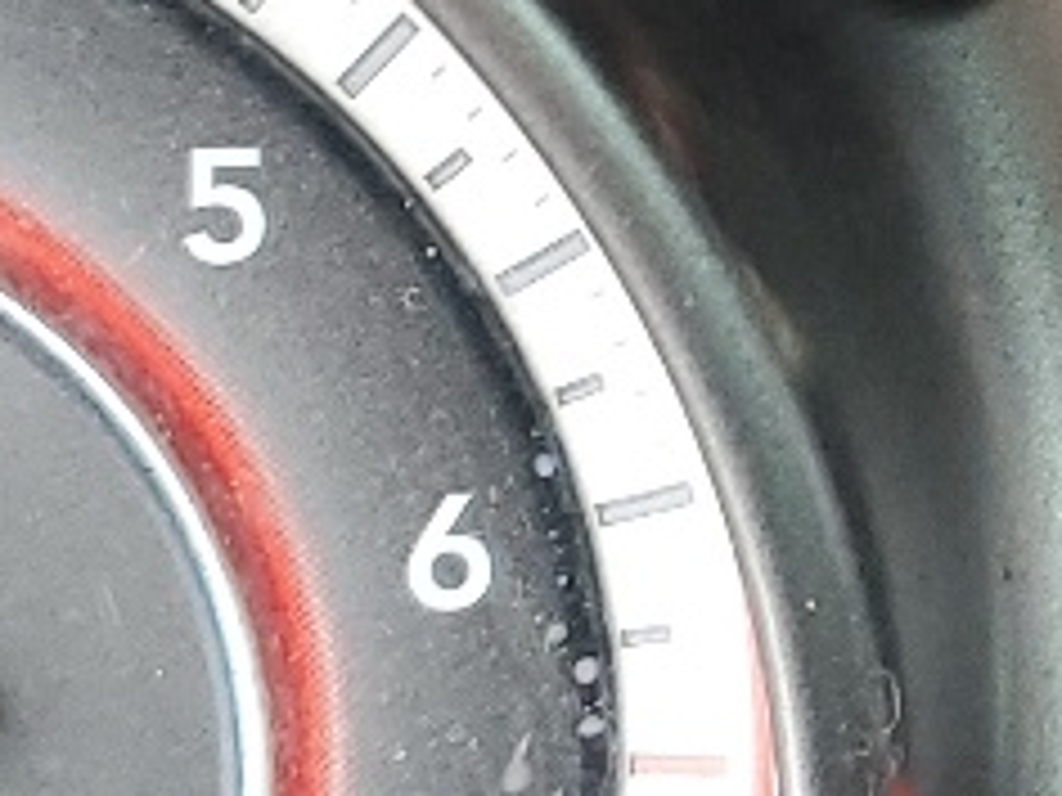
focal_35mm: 176
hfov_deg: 10.6
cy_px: 27
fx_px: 5400
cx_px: 1818
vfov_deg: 8.4
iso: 128
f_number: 1.5
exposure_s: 1/60.2
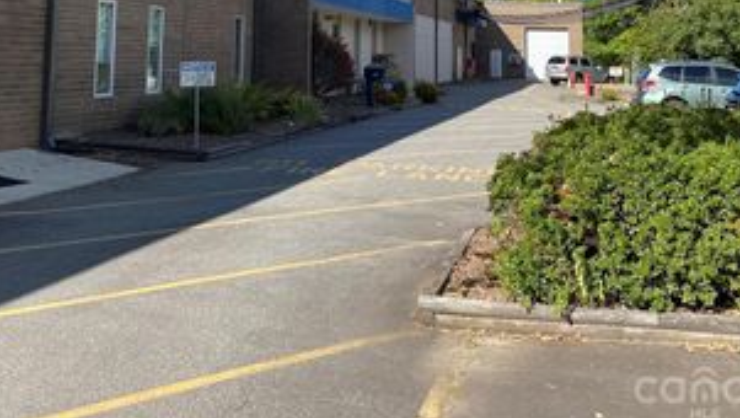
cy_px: -18
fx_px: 923
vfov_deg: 24.2
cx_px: 359
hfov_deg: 43.7
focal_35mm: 47
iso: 32
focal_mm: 4.25
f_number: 1.8
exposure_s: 1/1429
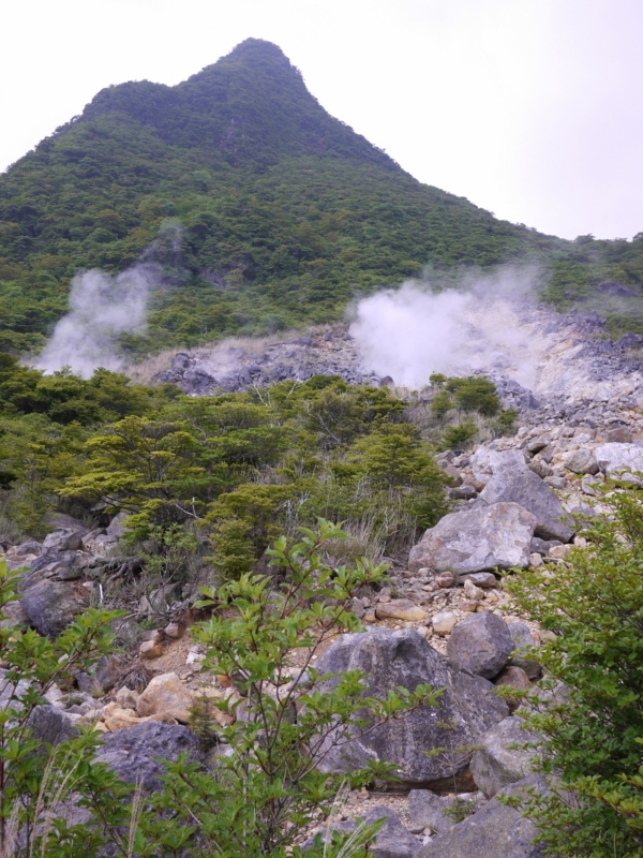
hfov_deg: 36.0
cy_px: 429
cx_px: 322
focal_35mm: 40
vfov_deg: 46.8
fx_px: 991
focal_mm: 20
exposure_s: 1/125
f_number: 7.1
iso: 200
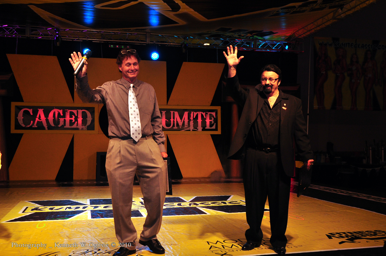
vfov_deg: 35.4
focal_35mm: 38
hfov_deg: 51.3
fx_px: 402
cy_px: 128
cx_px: 193
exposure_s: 1/200
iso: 500
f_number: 6.3
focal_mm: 25
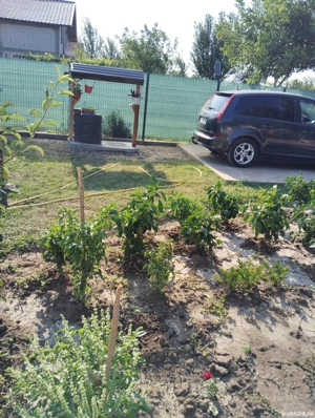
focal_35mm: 28
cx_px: 158
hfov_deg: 49.9
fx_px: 339
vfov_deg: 63.4
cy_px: 209
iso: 50
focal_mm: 4.22
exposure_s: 1/560
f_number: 1.8
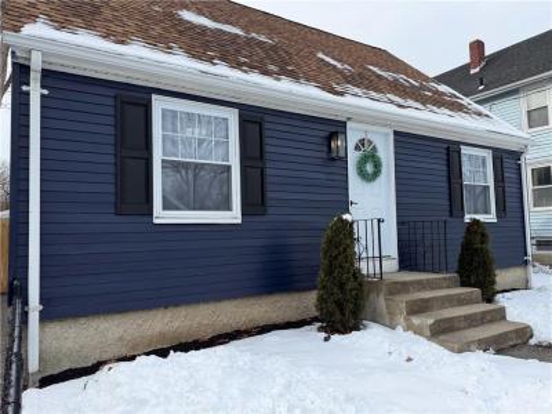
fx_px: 383
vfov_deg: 56.8
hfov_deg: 71.6
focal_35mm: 24
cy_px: 207
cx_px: 276
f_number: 1.78
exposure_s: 1/1522
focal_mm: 6.76
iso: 80
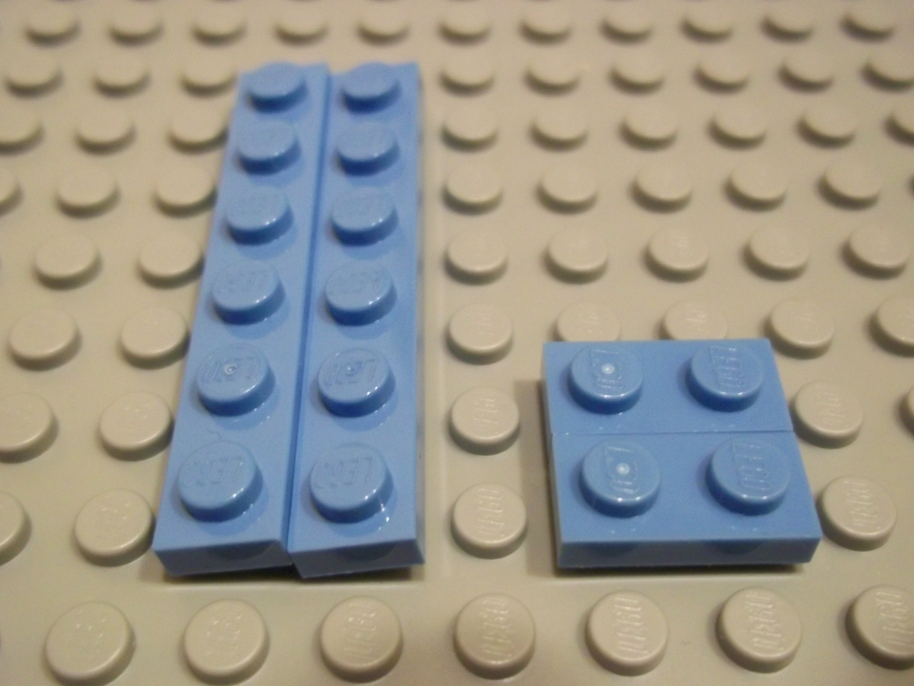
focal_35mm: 41
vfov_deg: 35.1
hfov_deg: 45.8
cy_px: 326
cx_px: 469
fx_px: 1083
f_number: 3.1
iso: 320
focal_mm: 6.5
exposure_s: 1/8
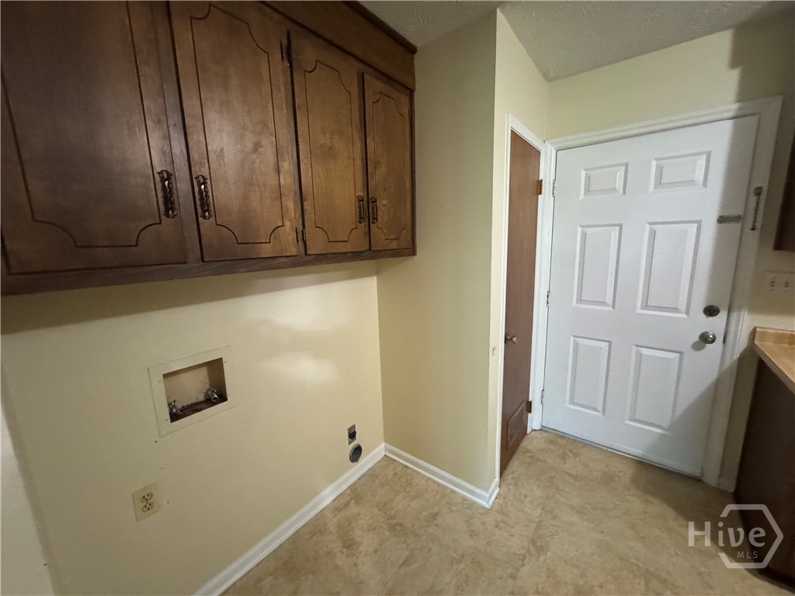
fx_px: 322
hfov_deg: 102.1
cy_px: 298
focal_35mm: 14
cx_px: 398
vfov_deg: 85.7
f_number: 2.2
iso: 1250
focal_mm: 2.22
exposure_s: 1/60
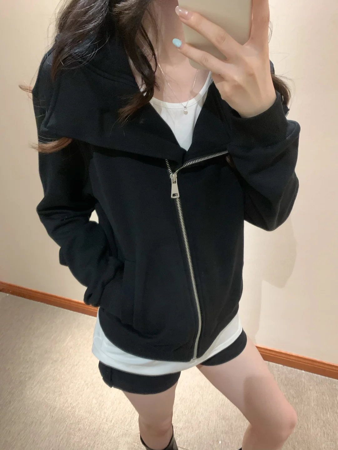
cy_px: 225
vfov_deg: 67.3
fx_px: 338
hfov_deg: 53.1
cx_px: 169
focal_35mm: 26
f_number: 1.8
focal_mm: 4.25
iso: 640
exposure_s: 1/30
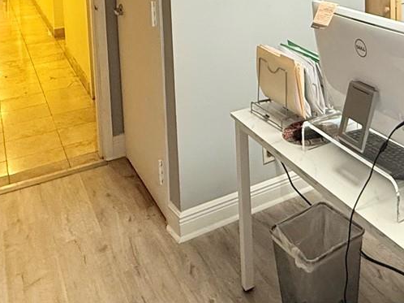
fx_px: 525
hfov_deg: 39.5
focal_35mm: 45
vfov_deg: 28.3
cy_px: -54
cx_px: 353
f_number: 2.2
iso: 320
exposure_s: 1/60
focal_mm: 2.22
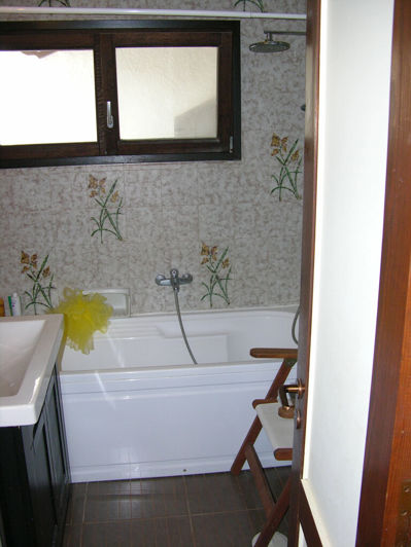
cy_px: 274
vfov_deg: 52.6
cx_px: 206
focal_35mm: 35
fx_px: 554
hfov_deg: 40.7
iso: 200
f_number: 2.8
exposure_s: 1/60.1
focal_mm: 8.9
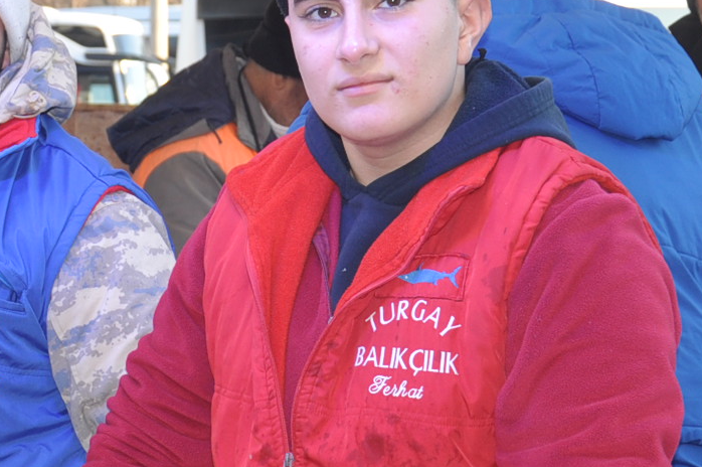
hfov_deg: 15.8
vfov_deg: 10.6
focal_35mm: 129
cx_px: 103
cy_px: 244
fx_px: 2513
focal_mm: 28
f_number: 4.5
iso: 200
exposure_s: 1/200
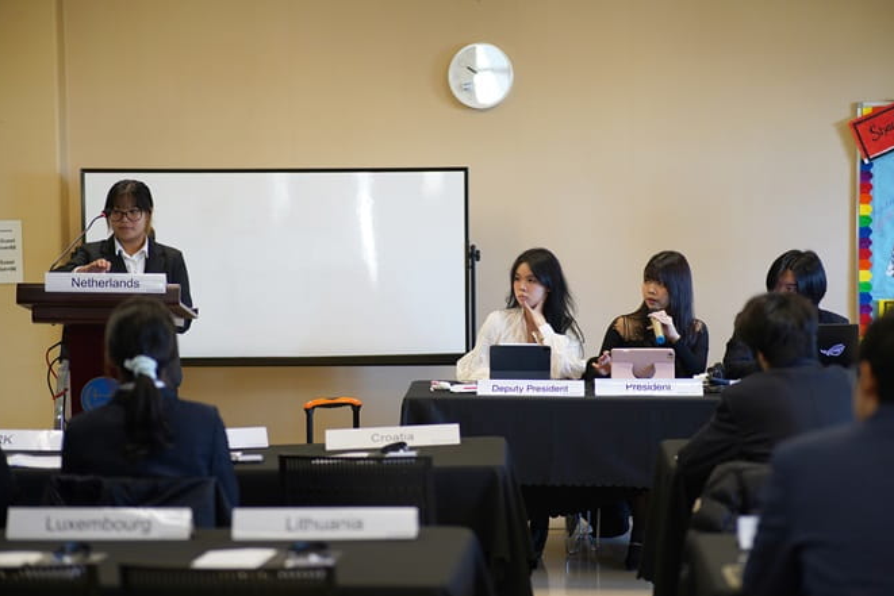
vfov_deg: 15.2
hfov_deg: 22.6
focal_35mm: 90
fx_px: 2235
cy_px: 304
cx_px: 458
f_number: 1.8
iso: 500
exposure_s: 1/100
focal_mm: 85
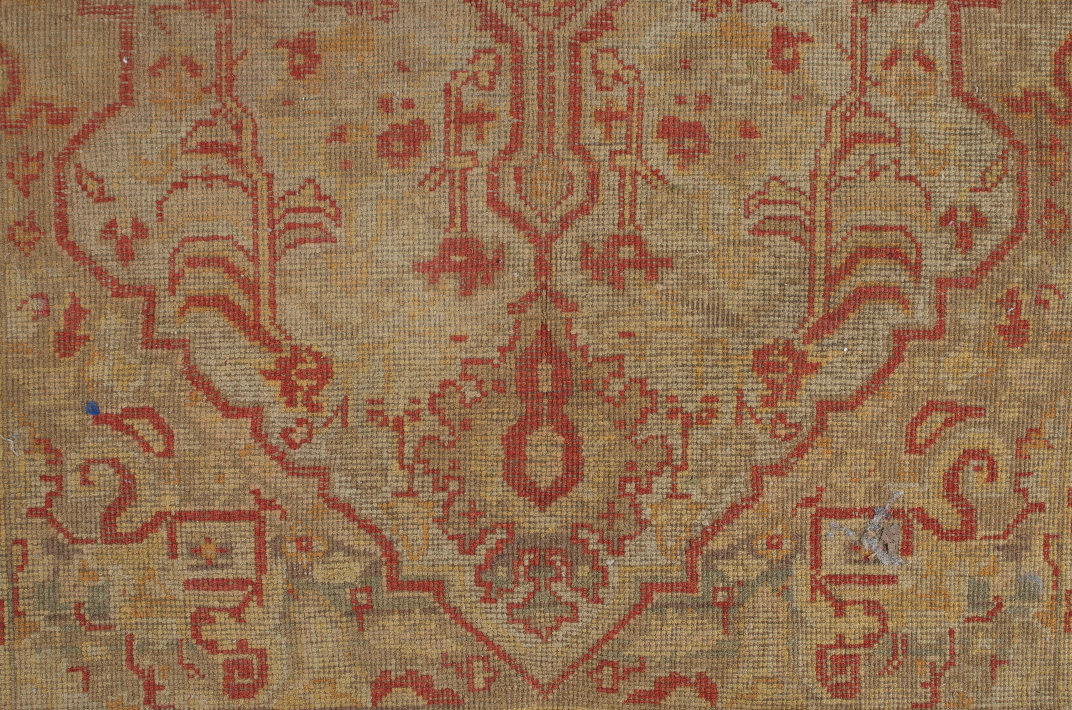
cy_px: 355
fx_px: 1560
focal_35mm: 52
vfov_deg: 25.6
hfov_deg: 37.9
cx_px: 536
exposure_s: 1/100
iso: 100
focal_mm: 35
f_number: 6.3
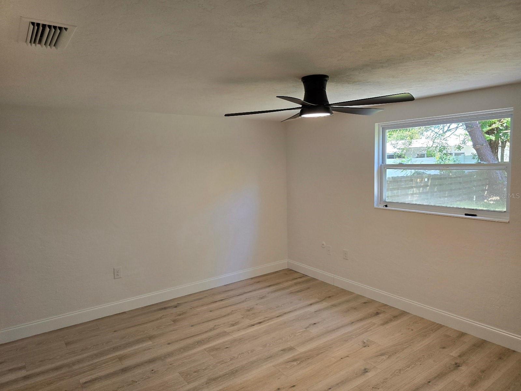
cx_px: 260
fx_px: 346
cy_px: 196
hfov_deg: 73.9
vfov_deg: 58.9
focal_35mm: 23
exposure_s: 1/120
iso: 100
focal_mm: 6.3
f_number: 1.7
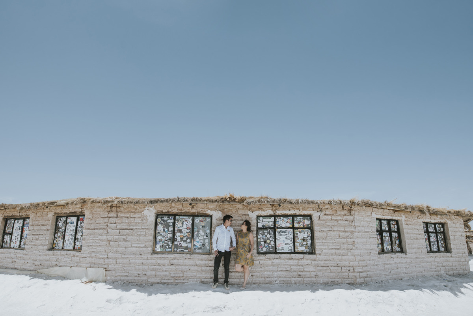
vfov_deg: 53.2
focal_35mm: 24
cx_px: 236
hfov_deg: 73.7
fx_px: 315
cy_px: 158
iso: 250
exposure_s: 1/1000
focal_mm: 24
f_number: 5.6
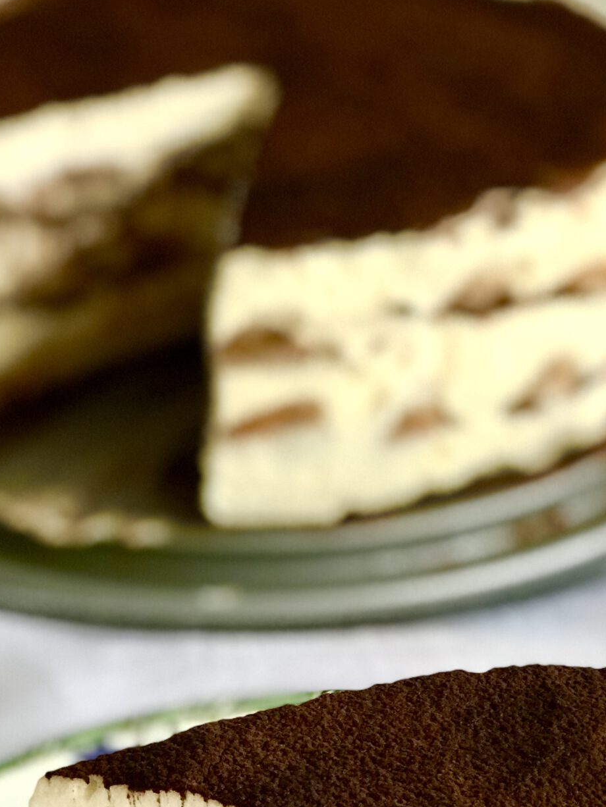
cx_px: 364
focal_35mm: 119
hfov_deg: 12.4
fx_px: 2777
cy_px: 601
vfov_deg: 16.5
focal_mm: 6.6
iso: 64
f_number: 2.8
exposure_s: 1/50
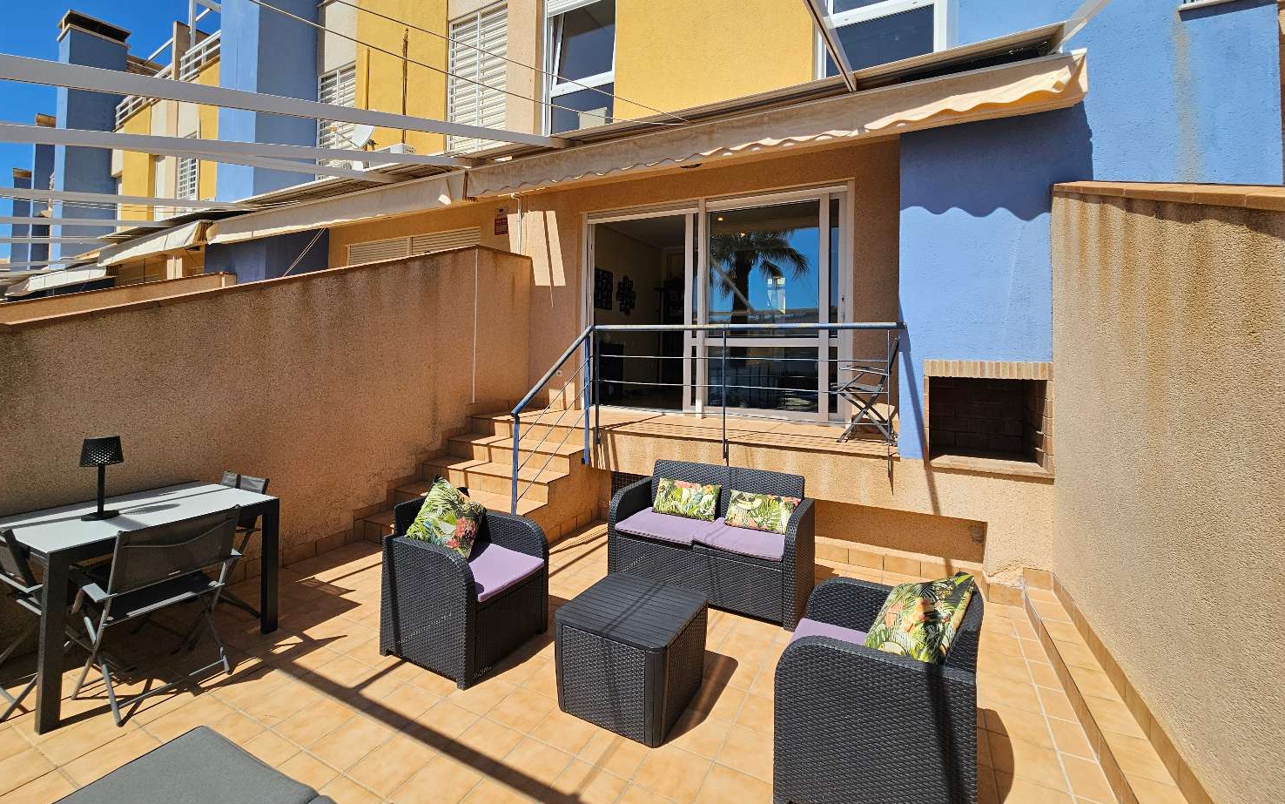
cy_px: 337
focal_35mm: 14
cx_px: 645
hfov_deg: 105.3
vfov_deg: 78.1
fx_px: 490
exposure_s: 1/3598
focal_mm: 2.2
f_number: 2.2
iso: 50
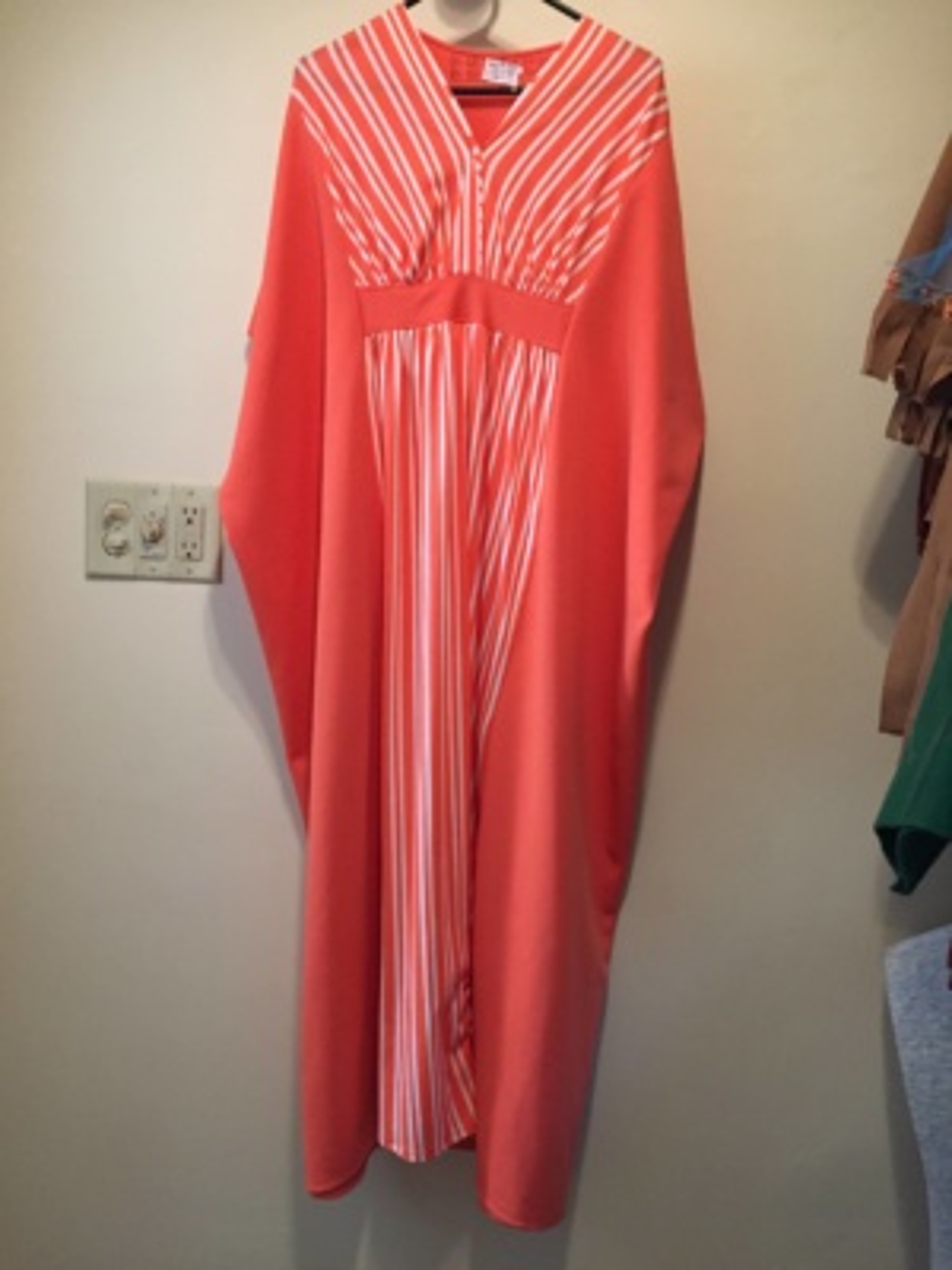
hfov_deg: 48.2
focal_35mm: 29
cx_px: 476
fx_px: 1063
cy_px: 635
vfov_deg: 61.7
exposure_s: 1/30
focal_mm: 4.15
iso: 200
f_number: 2.2
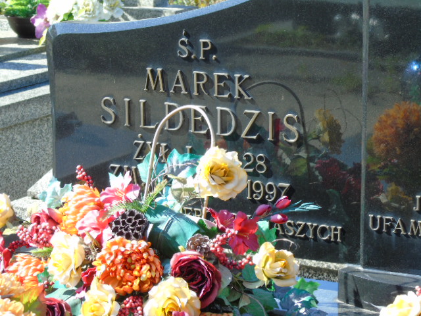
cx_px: 210
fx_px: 1727
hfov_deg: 13.9
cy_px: 158
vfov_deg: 10.4
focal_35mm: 142
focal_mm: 25
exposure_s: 1/125
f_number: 4.7
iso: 100
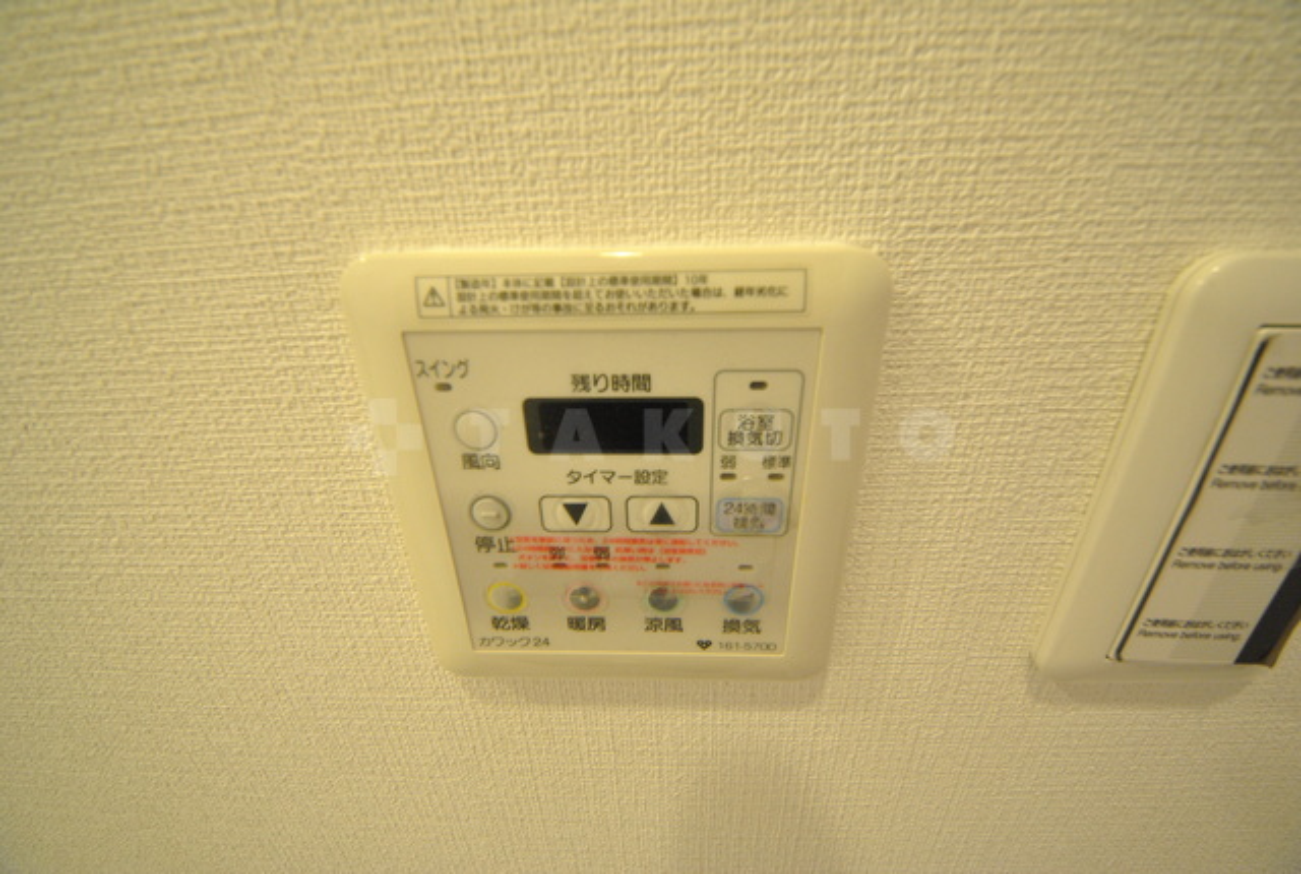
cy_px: 437
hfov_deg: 112.5
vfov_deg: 90.3
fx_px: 435
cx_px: 650
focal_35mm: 12
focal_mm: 8
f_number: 4.5
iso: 800
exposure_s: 1/30
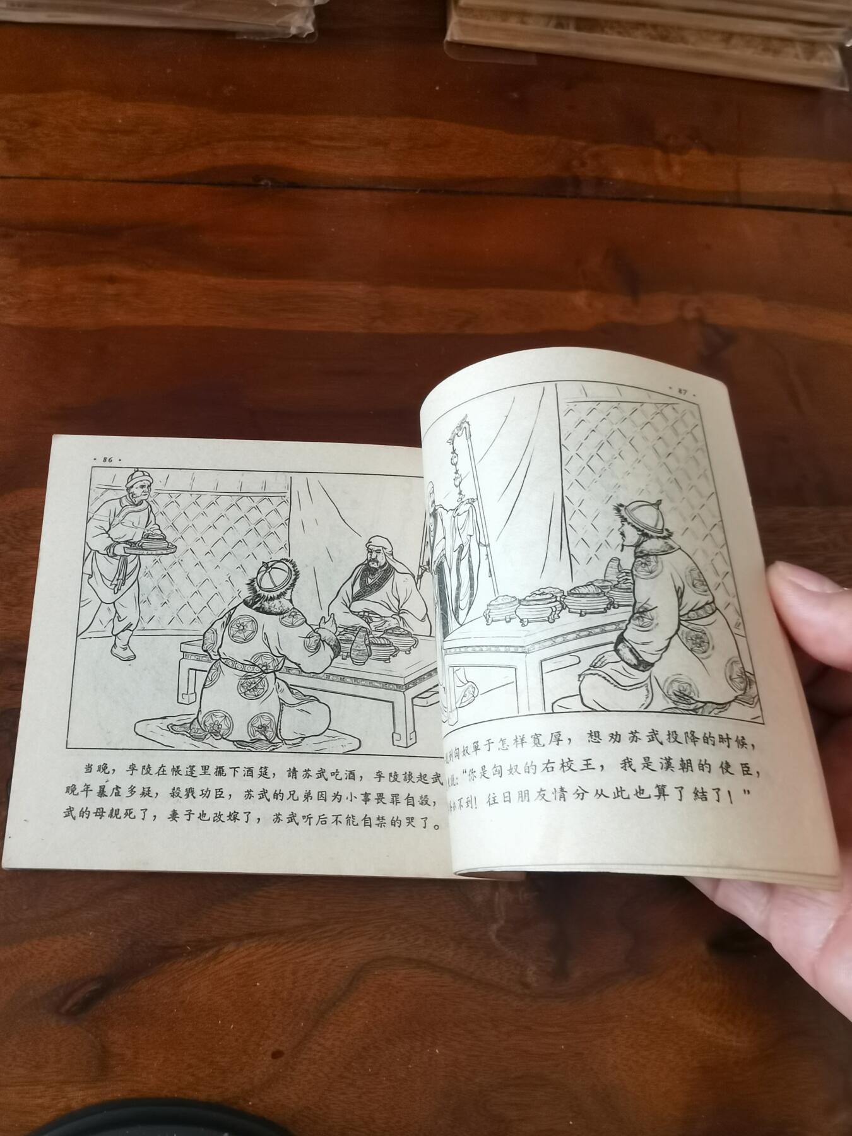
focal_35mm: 27
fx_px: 886
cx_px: 426
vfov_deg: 65.3
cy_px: 568
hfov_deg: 51.4
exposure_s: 1/50
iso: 200
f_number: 2.2
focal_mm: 2.26
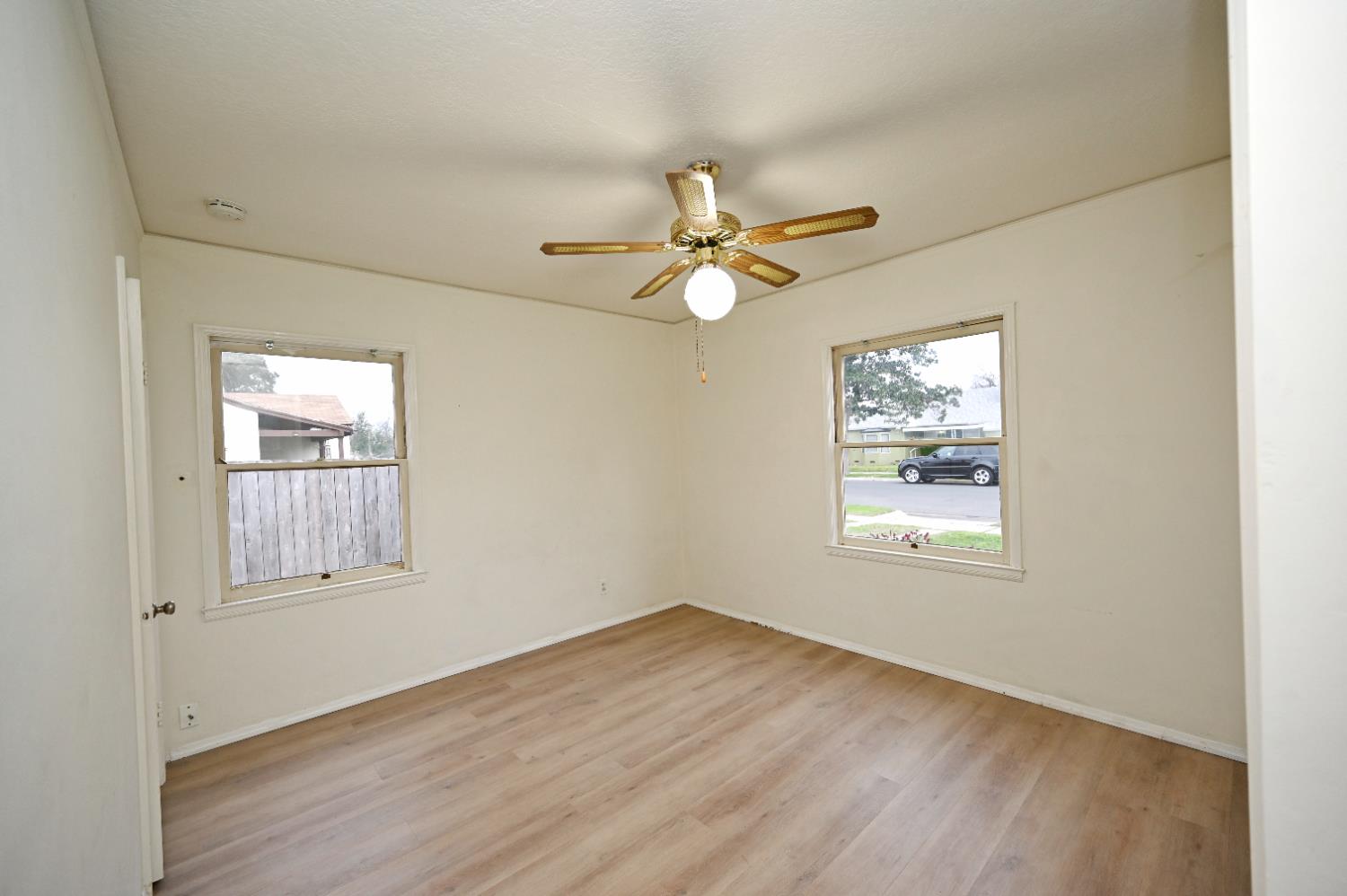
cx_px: 674
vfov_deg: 81.1
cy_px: 448
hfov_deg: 104.3
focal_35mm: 14
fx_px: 523
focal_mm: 14
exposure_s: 1/60
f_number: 4
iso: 360
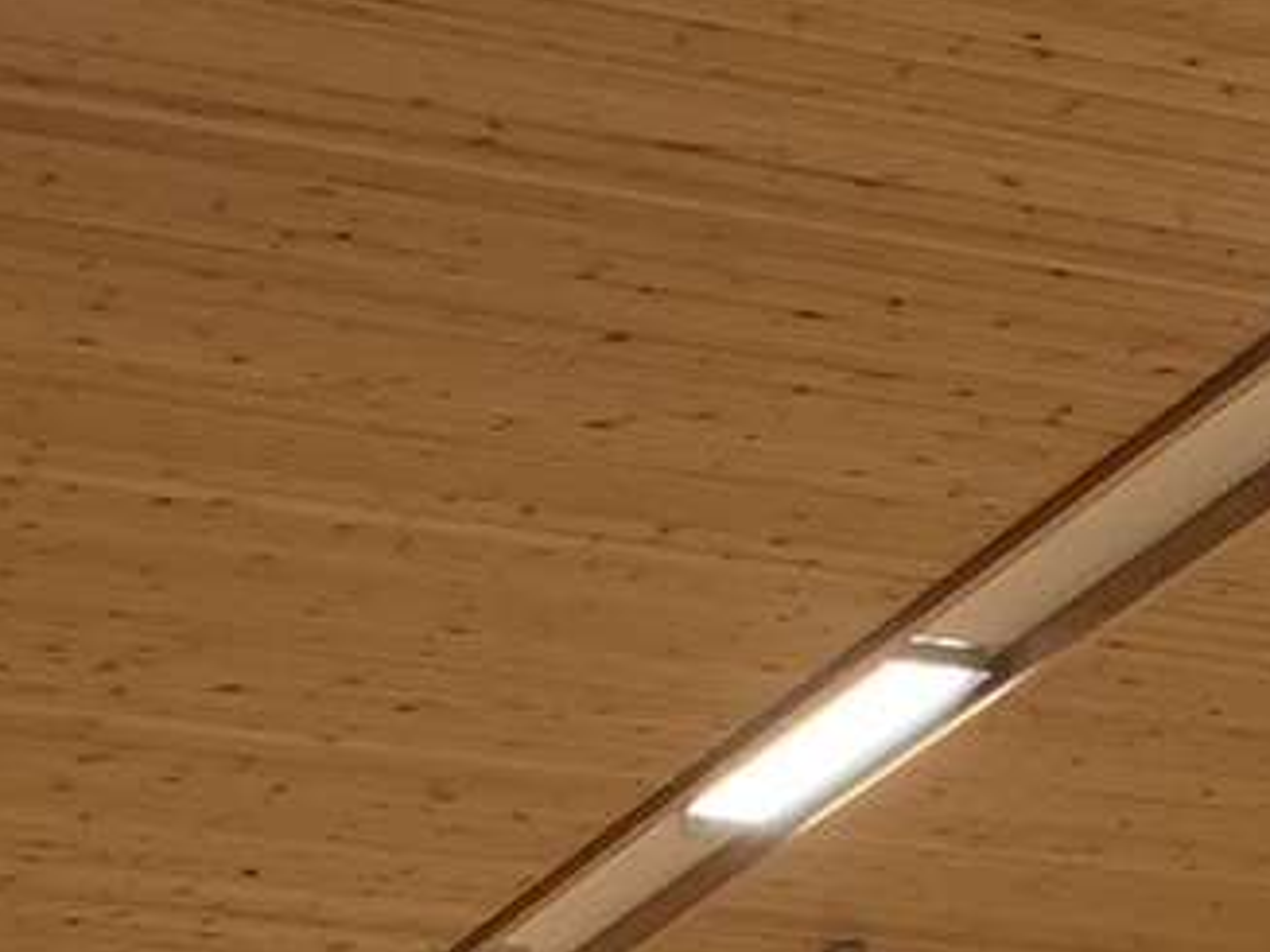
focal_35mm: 163
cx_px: 2346
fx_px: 5978
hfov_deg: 11.2
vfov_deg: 8.4
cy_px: 2207
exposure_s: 1/50
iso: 250
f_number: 1.8
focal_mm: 4.25
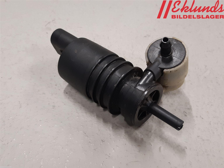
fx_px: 168
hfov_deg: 67.3
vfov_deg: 53.1
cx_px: 112
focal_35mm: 26
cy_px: 84
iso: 125
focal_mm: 3.93
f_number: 1.7
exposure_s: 1/50
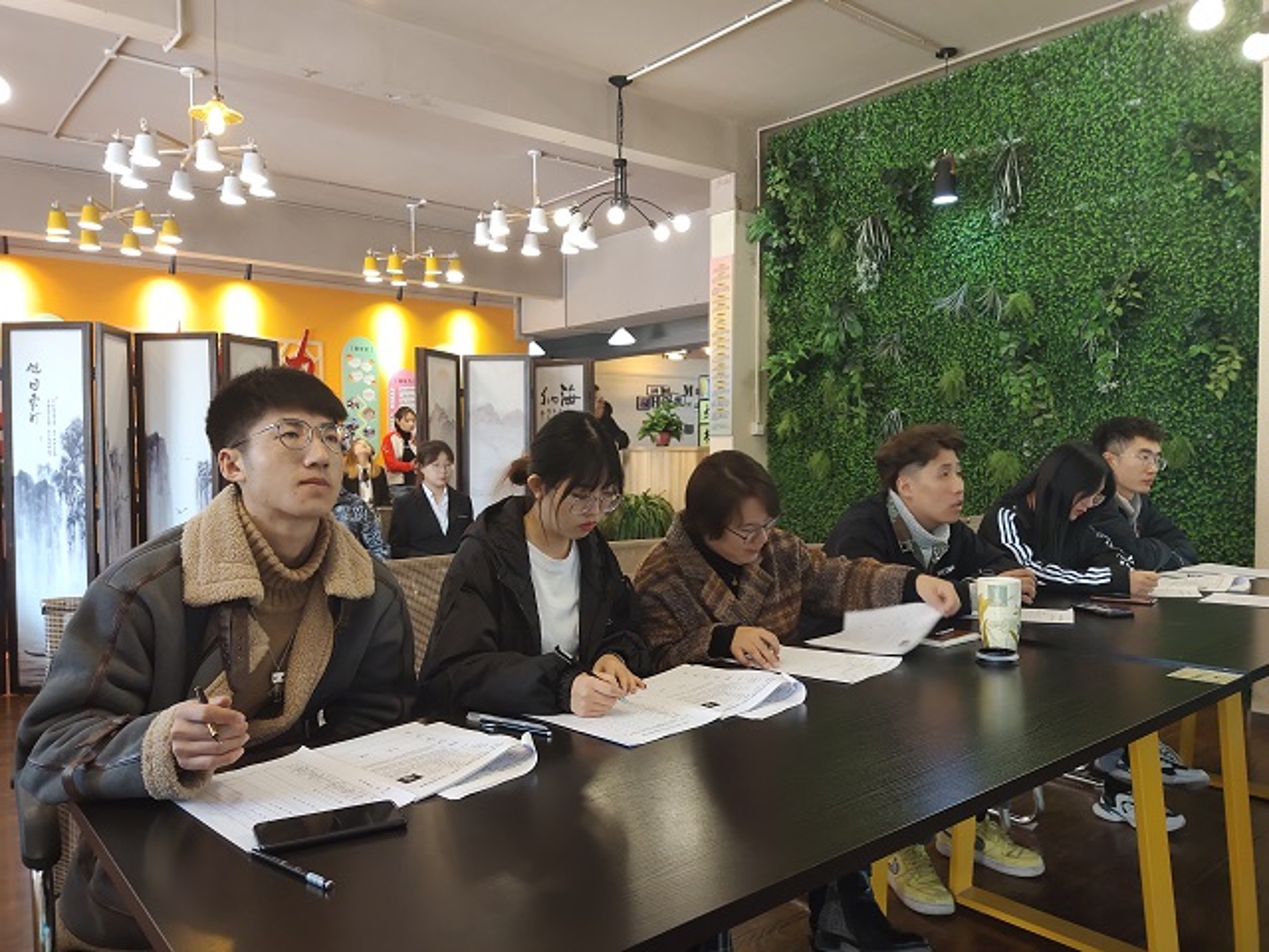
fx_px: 1320
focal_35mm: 36
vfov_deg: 39.7
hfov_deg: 51.4
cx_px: 634
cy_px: 476
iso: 827
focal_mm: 4.74
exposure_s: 1/50
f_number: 1.79
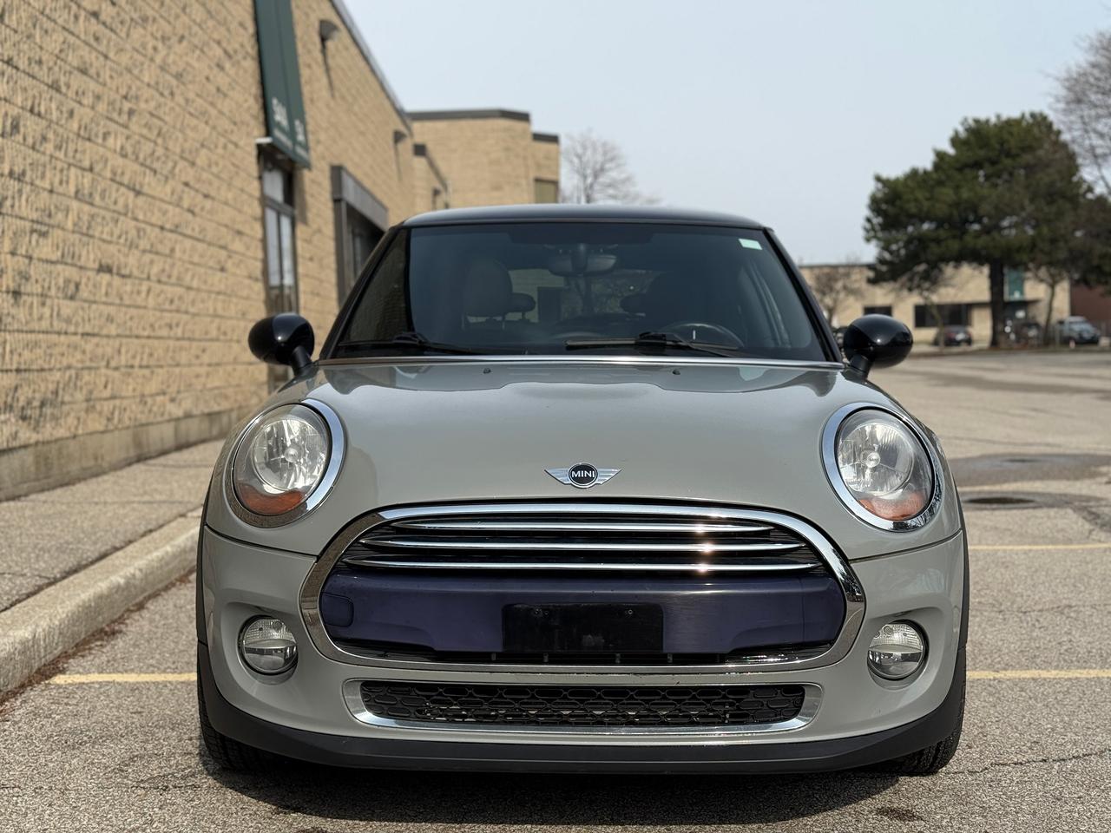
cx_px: 556
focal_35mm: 48
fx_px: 1541
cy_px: 416
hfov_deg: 39.7
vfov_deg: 30.3
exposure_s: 1/7143
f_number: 1.78
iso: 100
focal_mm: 6.76
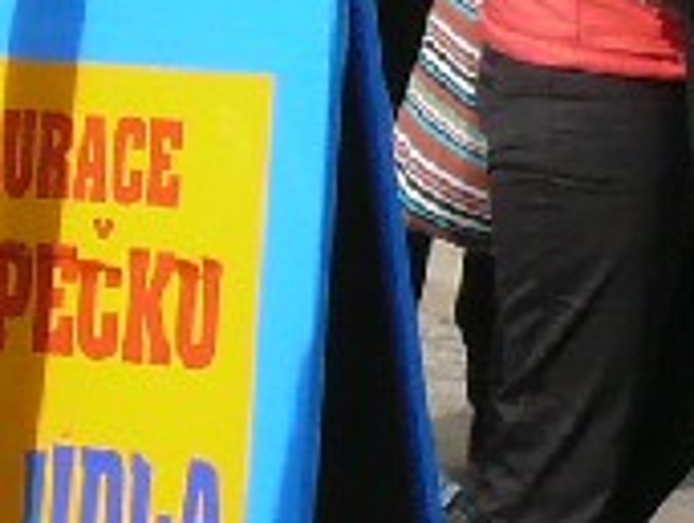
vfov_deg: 4.6
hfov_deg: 6.1
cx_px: 150
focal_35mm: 322
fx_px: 6469
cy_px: -24
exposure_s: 1/500
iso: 200
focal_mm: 8.6
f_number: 6.3
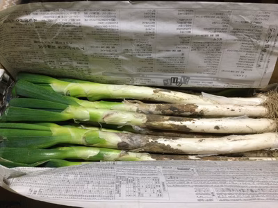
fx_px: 249
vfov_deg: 45.4
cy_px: 104
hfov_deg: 58.4
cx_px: 139
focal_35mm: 31
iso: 200
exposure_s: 1/24
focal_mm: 3.3
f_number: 2.4
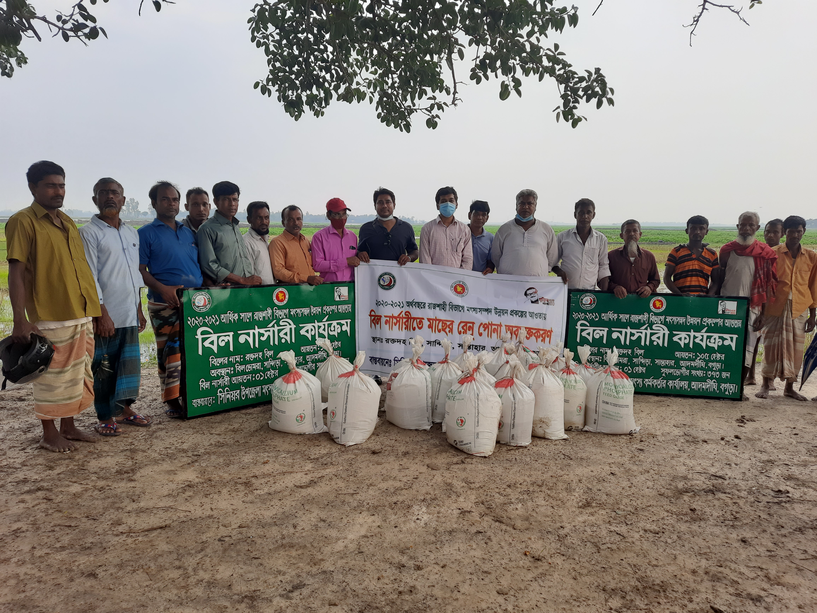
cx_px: 408
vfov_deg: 56.8
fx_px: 566
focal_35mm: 24
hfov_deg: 71.6
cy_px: 306
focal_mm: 5.23
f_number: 1.8
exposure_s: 1/203
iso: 20
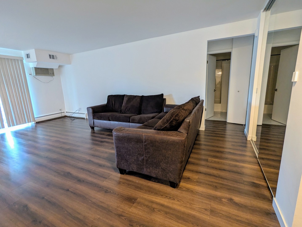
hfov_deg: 94.4
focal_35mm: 16
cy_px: 114
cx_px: 151
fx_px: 140
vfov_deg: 78.3
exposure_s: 1/30
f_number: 2.2
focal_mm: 2.35
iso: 222
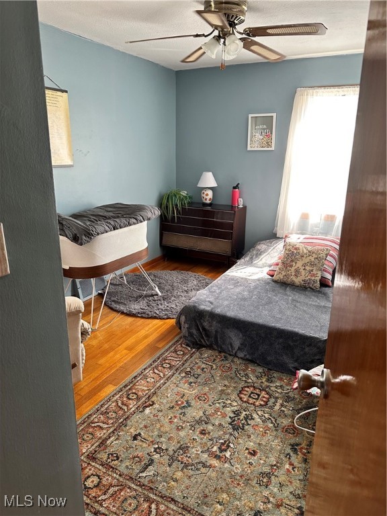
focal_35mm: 24
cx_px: 194
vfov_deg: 71.6
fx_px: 358
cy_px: 258
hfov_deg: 56.8
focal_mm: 6.86
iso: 200
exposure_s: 1/121
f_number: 1.78
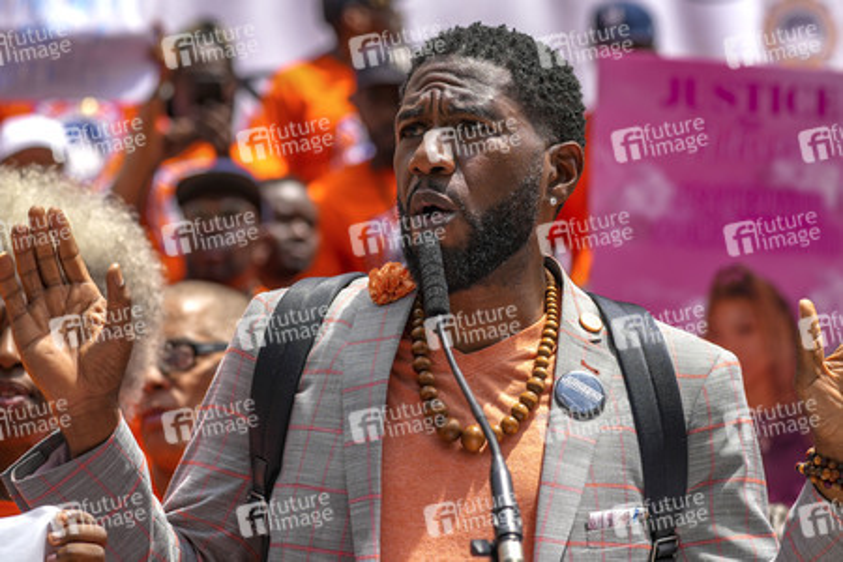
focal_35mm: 143
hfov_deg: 14.3
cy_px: 281
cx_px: 422
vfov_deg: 9.6
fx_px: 3348
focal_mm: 143
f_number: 5.6
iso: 125
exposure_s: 1/500
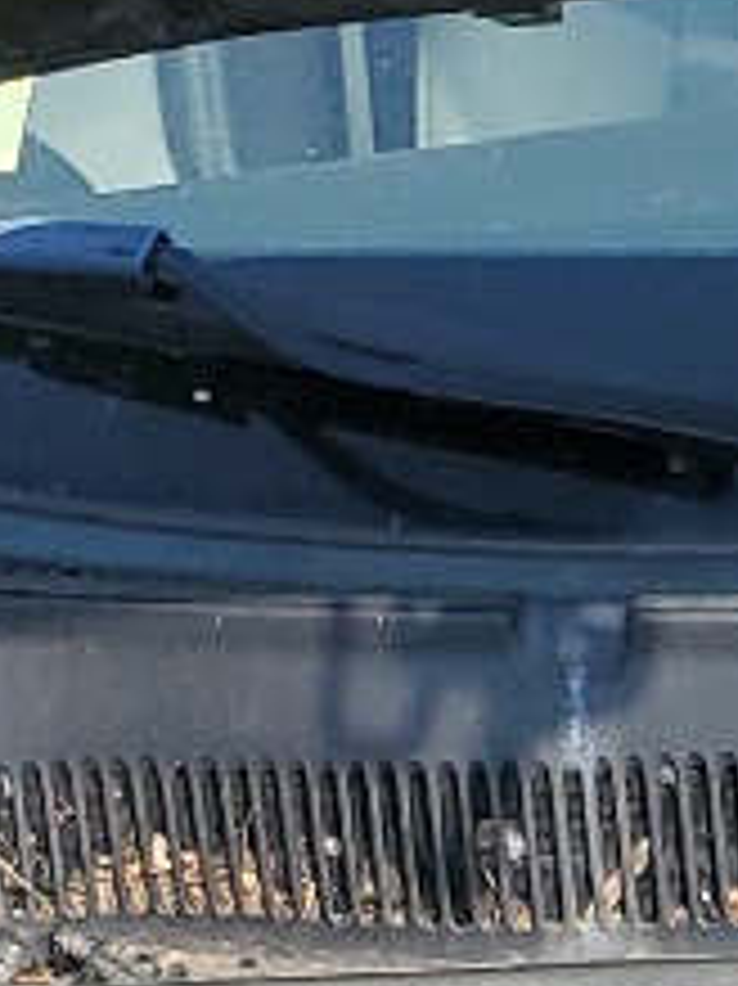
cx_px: 1670
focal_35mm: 190
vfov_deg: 9.1
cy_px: 2562
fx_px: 5406
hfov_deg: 7.4
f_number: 1.5
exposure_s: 1/1429
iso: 50
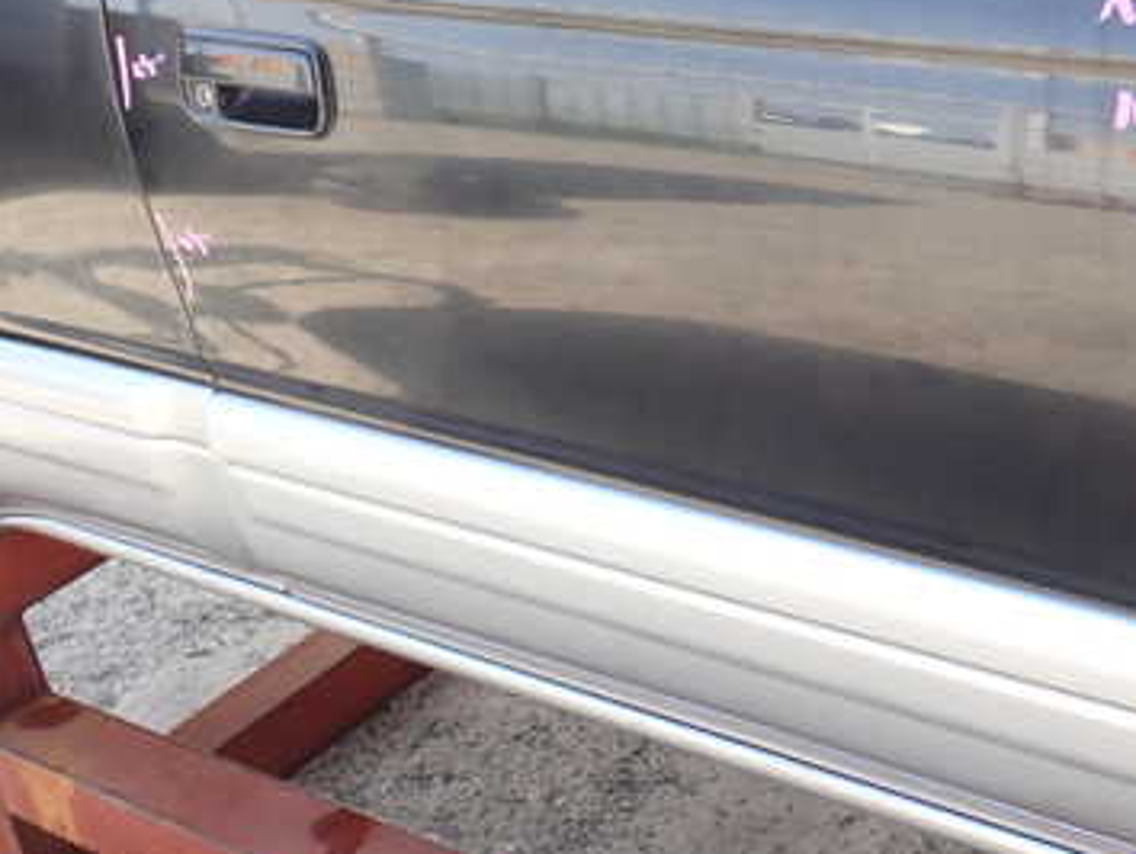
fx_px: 2003
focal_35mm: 61
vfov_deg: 24.0
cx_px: 857
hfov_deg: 31.1
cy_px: 340
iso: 100
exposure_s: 1/80
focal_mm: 6.37
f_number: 3.5
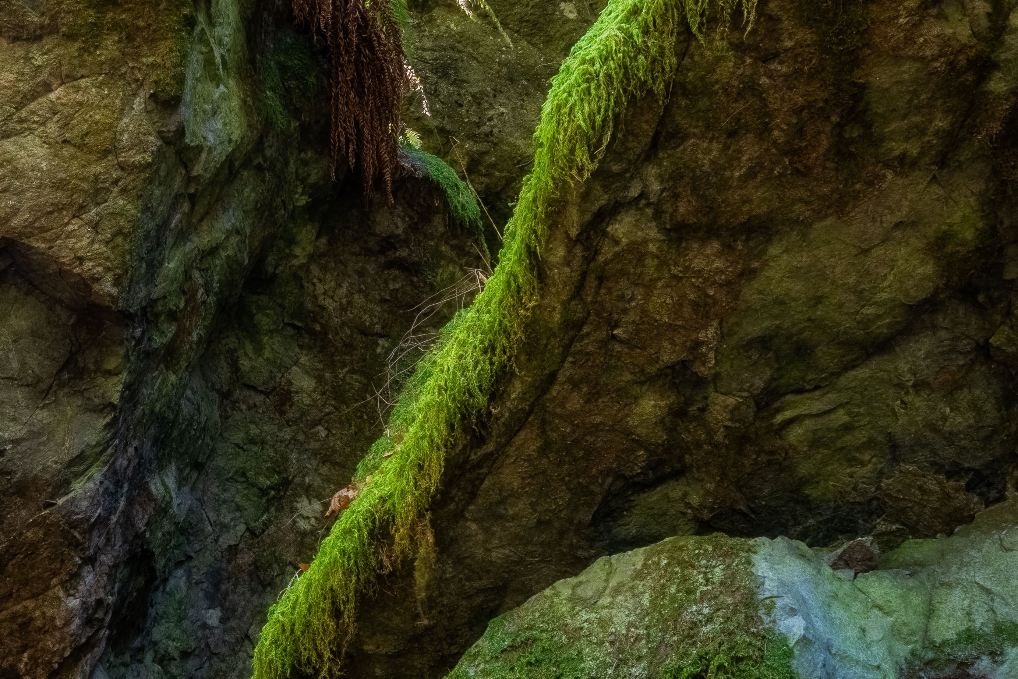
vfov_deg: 29.2
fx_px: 1301
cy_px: 391
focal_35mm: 46
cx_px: 216
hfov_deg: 41.1
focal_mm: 16
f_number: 16
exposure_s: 1/60
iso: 1000
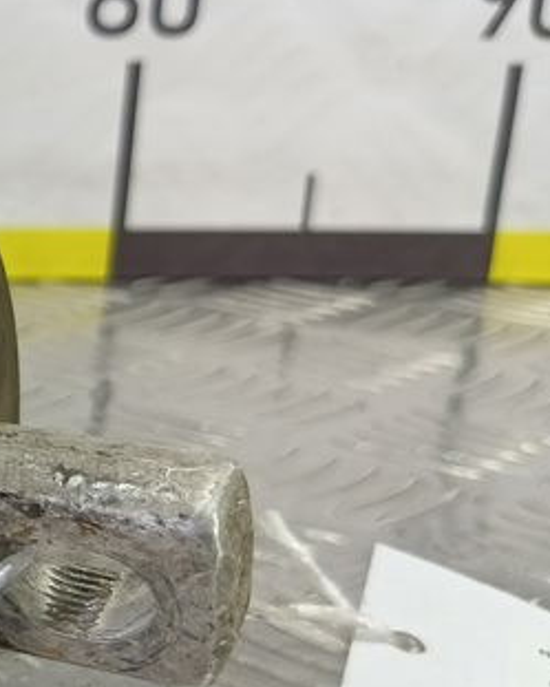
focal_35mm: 74
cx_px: -495
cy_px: 537
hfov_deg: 16.6
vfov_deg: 25.3
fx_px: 1505
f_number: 1.6
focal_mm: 4.11
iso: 144
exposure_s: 1/50
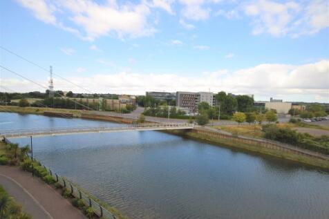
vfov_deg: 77.3
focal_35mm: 15
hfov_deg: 100.4
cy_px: 110
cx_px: 164
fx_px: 137
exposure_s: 1/200
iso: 100
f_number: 6.7
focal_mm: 10
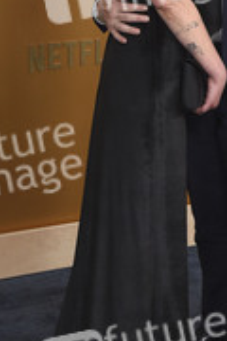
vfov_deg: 18.3
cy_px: 74
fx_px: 1050
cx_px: 192
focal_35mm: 111
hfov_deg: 12.3
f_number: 5
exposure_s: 1/250
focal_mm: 50
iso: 2500
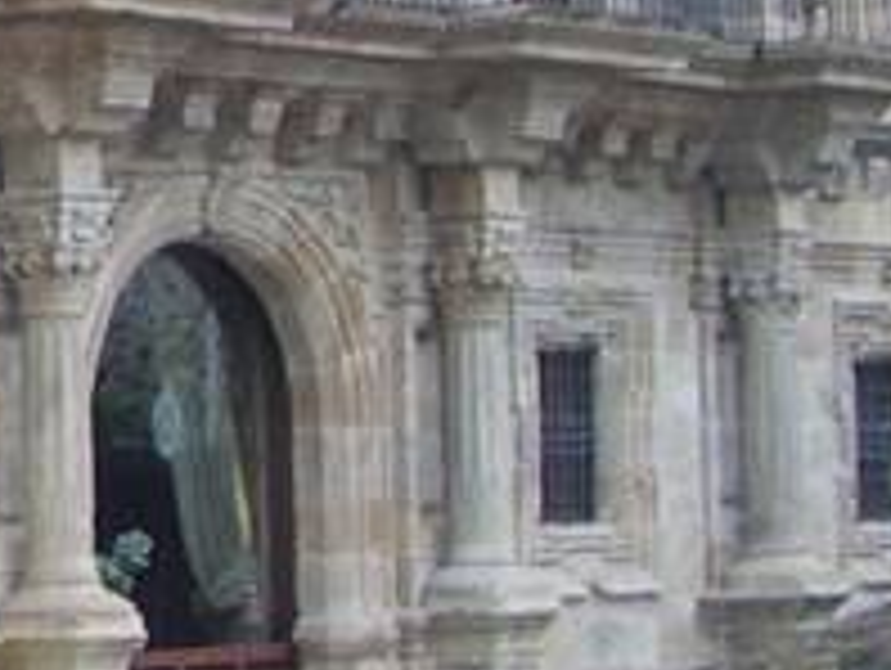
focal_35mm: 194
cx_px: -976
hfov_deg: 9.4
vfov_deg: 7.6
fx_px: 5000
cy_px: -200
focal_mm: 5.8
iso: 50
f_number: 2.6
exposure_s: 1/100
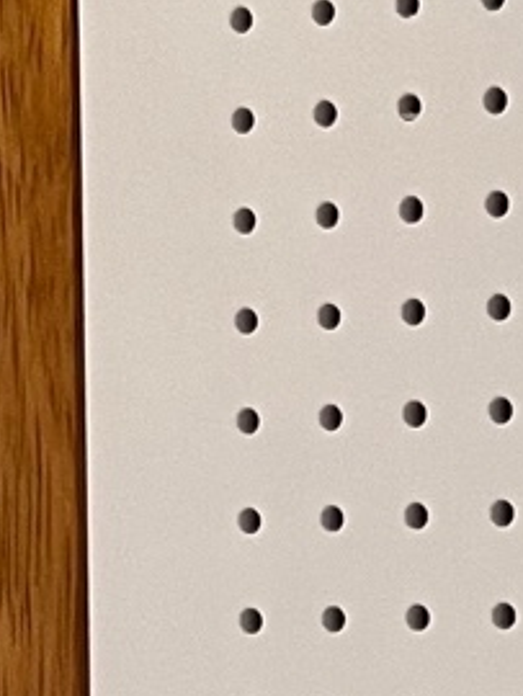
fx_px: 3902
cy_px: 753
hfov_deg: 7.1
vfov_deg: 10.1
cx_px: 1373
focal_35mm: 194
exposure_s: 1/50
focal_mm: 5.7
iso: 160
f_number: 1.5
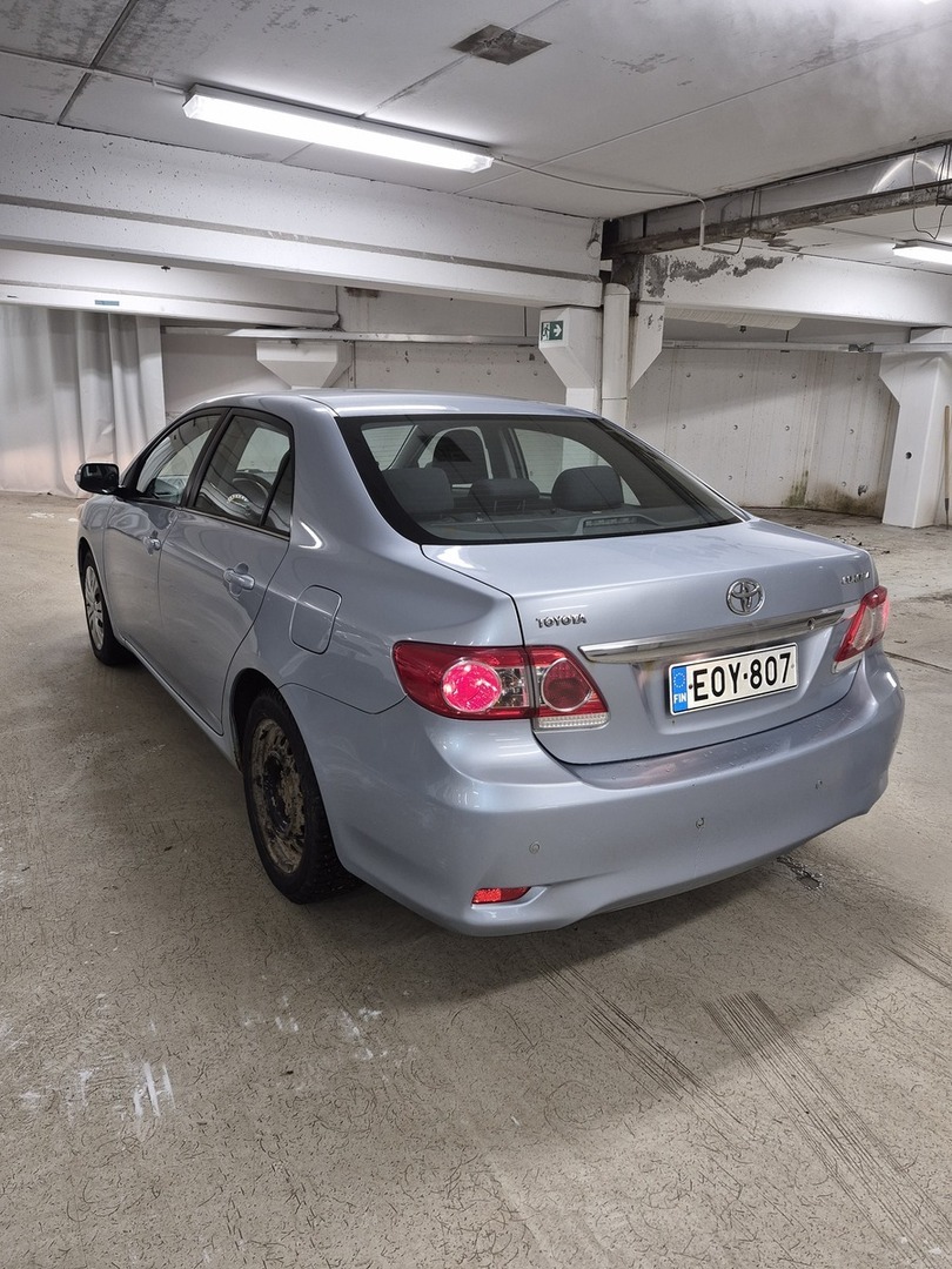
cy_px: 634
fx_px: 843
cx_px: 476
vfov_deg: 73.9
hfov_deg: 58.9
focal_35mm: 23
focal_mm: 5.4
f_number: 1.8
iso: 80
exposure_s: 1/50
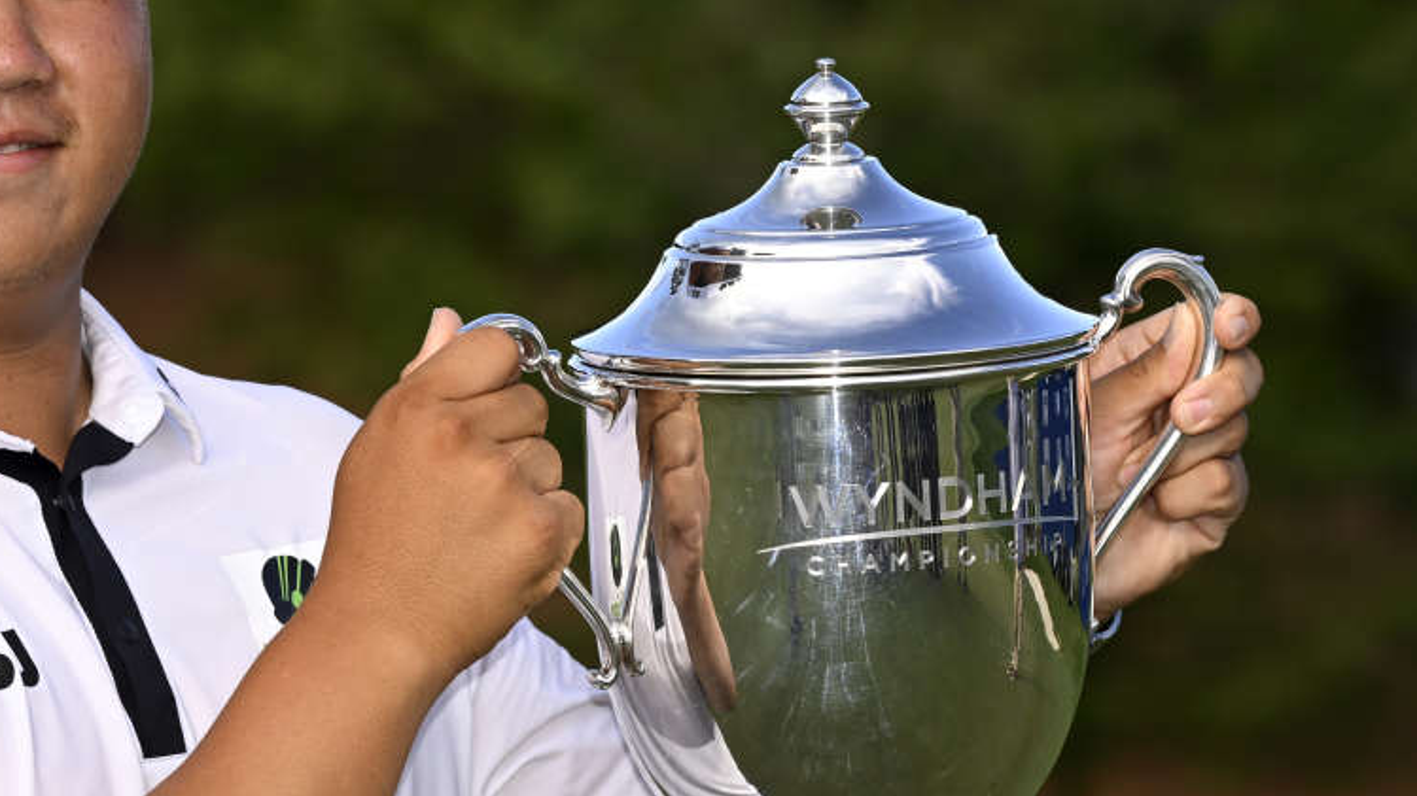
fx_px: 13111
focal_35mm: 349
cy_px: 768
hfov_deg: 6.2
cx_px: 140
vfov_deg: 3.5
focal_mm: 130
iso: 64
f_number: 5.6
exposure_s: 1/125
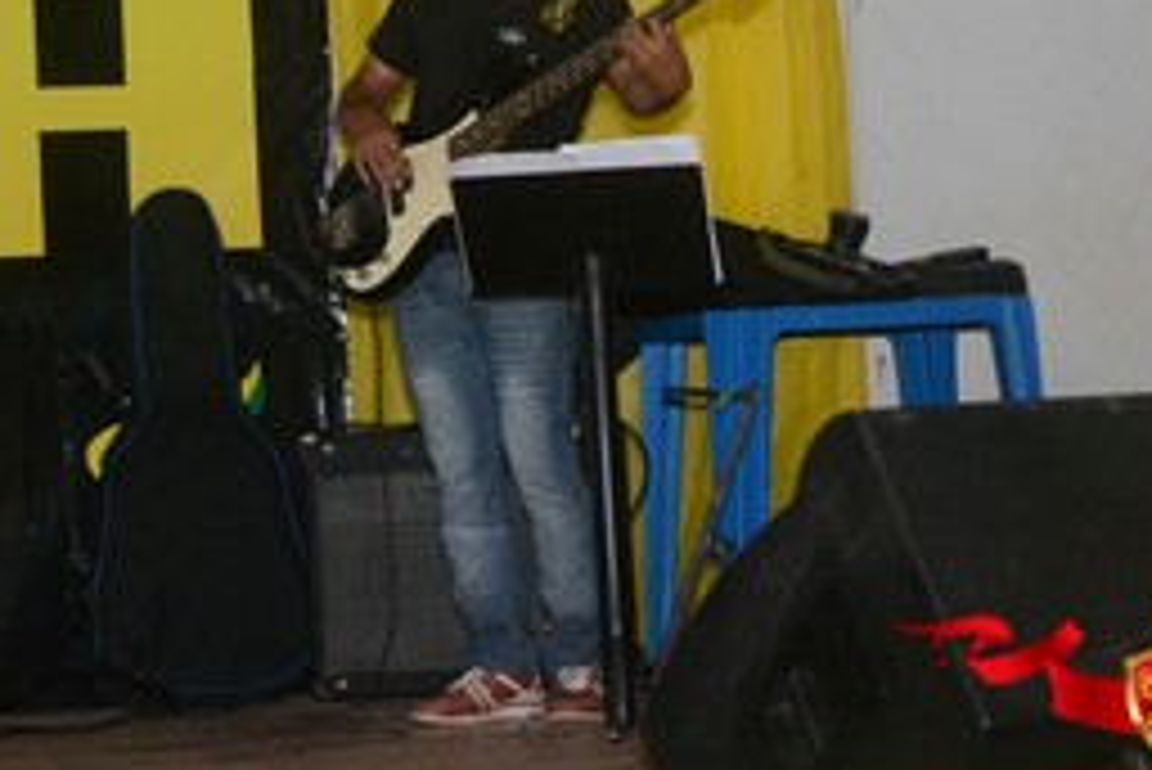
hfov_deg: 13.4
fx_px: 4899
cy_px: 225
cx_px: 495
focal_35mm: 153
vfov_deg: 9.0
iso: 3200
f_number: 5
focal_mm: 58
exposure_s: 1/100
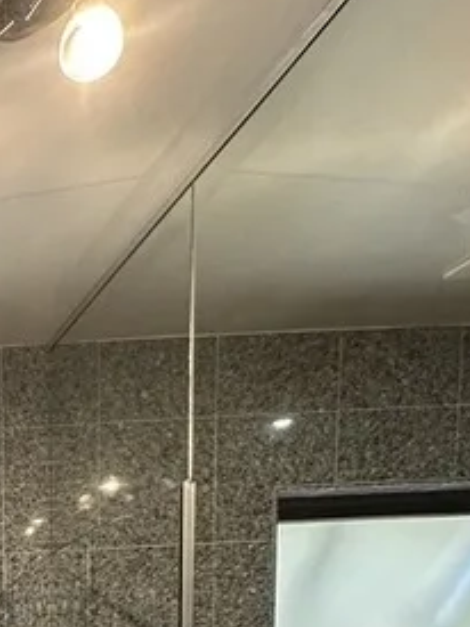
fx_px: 996
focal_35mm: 55
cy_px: 869
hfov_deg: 21.6
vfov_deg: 27.5
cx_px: -260
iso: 250
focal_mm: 2.22
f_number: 2.2
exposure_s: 1/120
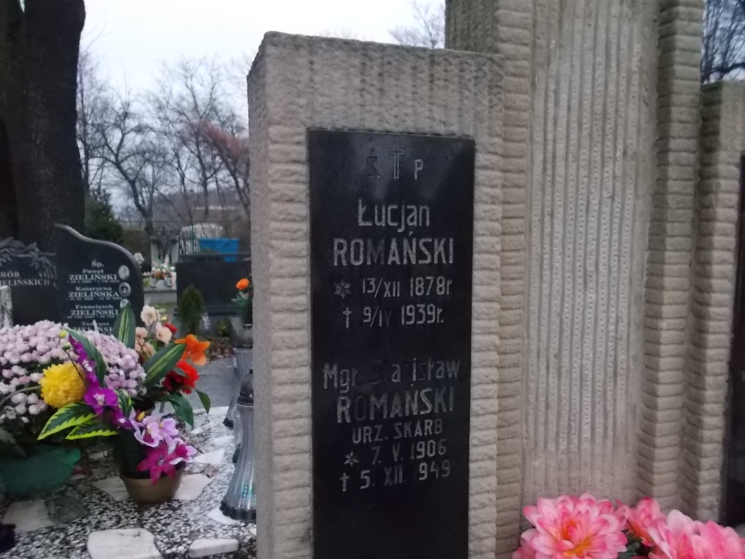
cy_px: 280
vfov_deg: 53.1
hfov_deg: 67.3
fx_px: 560
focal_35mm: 26
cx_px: 372
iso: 400
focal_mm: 4.6
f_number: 3.2
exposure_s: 1/400
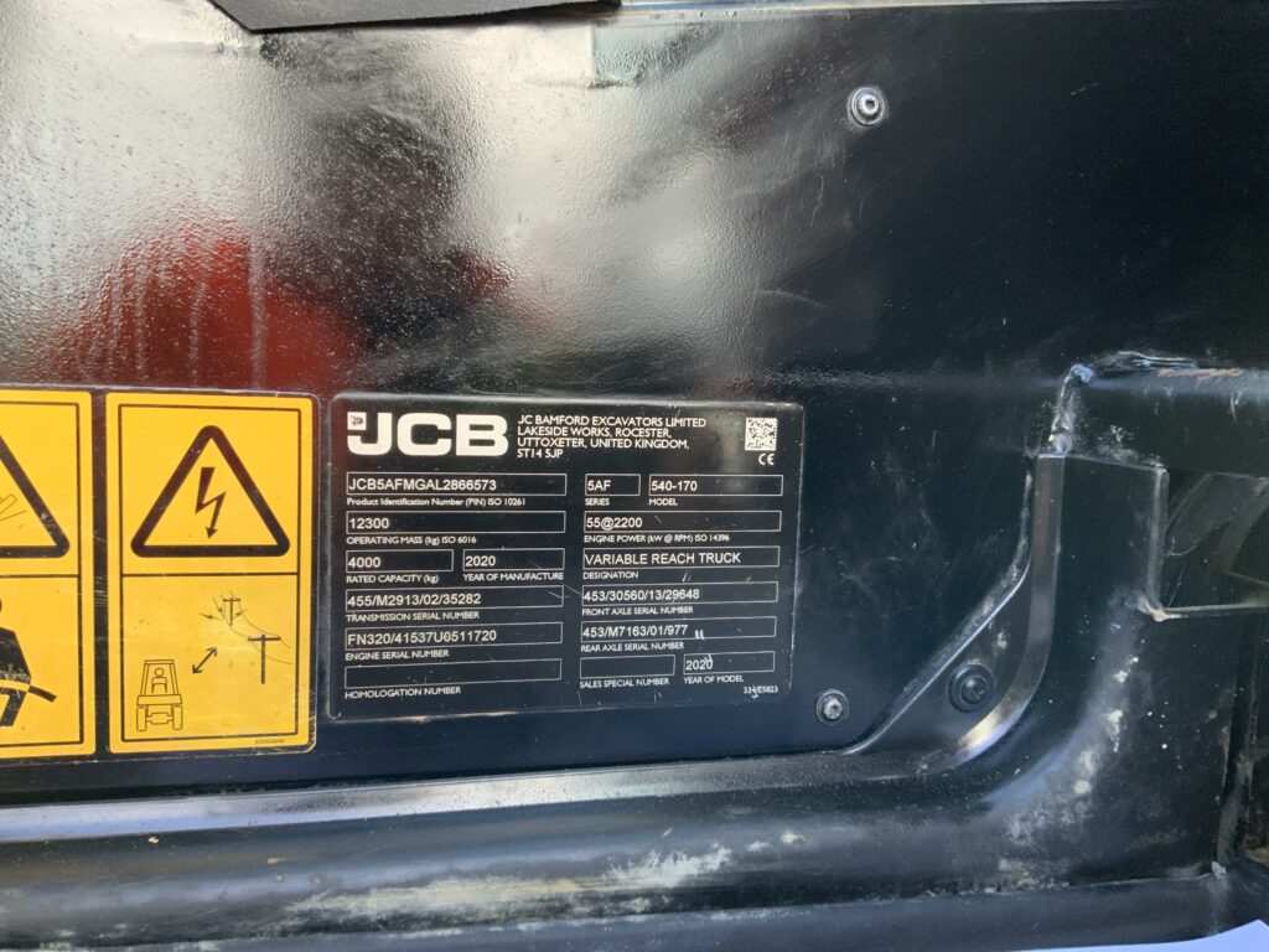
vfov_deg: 48.2
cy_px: 476
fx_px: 1063
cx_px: 634
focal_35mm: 29
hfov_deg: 61.7
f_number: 1.8
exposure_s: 1/66
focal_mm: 3
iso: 64
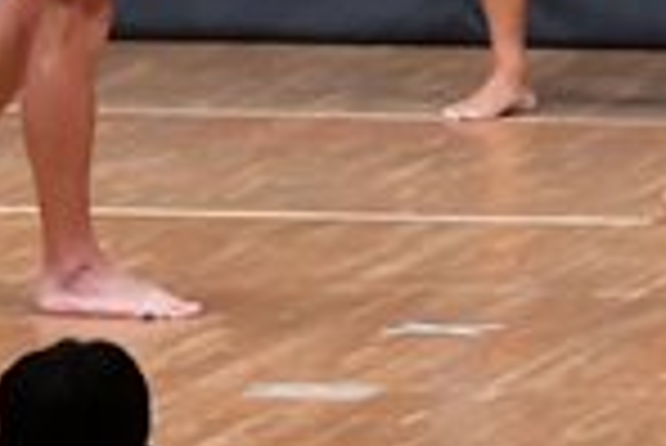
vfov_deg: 1.7
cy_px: -50
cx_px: 619
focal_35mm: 821
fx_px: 15203
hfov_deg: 2.5
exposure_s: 1/400
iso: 6400
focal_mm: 105
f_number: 5.6
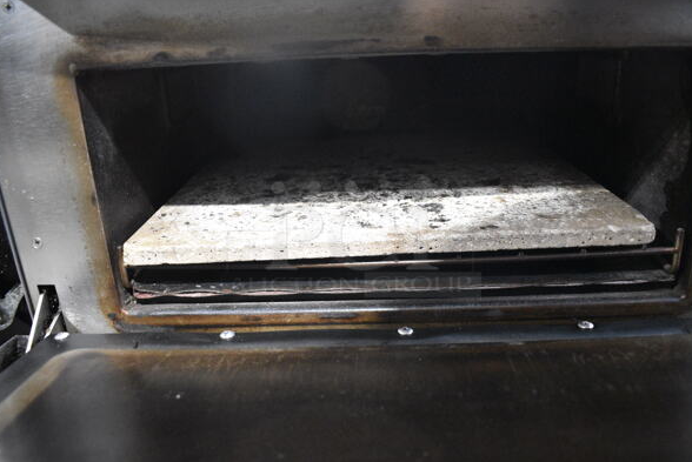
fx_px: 539
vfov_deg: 46.5
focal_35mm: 28
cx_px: 351
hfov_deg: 65.4
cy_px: 235
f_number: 3.5
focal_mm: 18
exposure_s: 1/30
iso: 4000
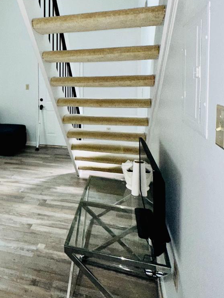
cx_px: 45
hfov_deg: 45.7
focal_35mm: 29
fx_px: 250
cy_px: 91
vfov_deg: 59.7
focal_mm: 2.22
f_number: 2.2
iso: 160
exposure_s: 1/64
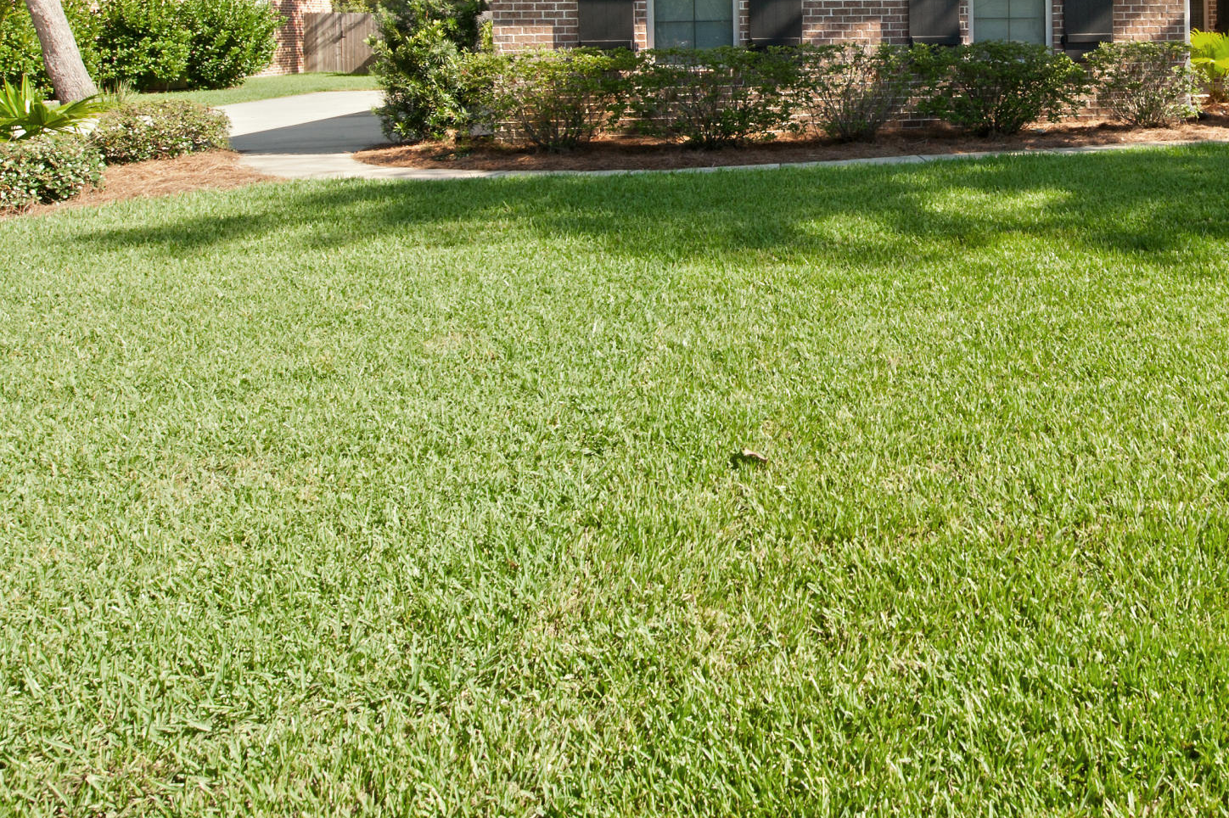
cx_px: 961
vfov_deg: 39.9
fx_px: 990
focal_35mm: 29
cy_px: 14
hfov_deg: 59.3
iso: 320
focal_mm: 14
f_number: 10
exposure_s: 1/200
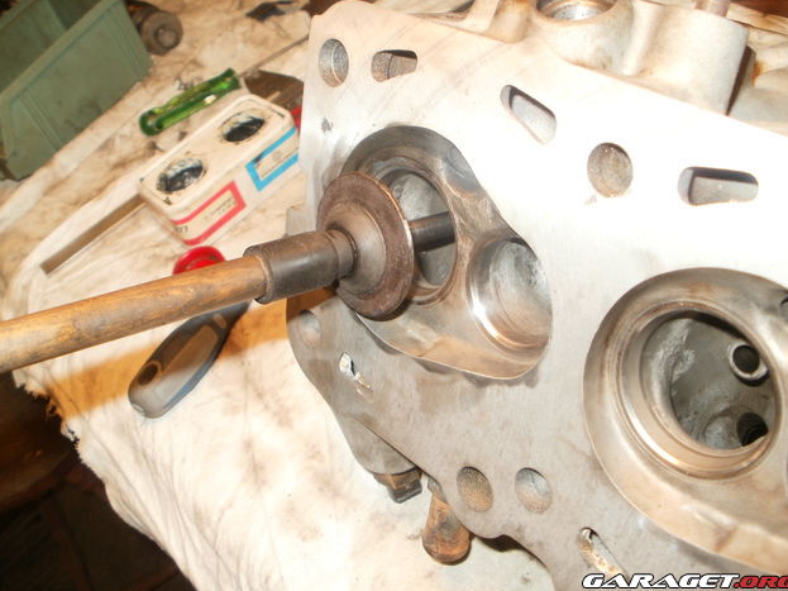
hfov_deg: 50.1
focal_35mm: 37
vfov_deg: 38.7
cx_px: 395
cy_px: 290
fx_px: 842
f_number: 3.5
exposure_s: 1/30
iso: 125
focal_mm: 6.3
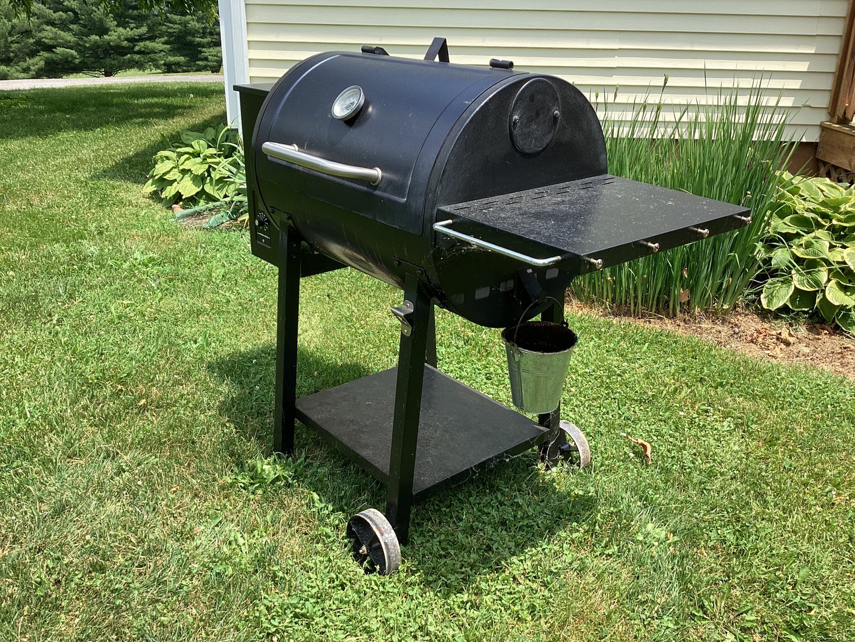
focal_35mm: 31
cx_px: 428
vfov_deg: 45.4
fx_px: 766
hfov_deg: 58.3
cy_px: 321
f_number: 2.4
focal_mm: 3.3
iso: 25
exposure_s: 1/452
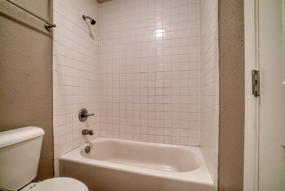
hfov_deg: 96.7
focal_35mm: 16
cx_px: 142
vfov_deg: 73.9
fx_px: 127
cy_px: 96
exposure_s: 1
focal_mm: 16
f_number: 10
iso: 100
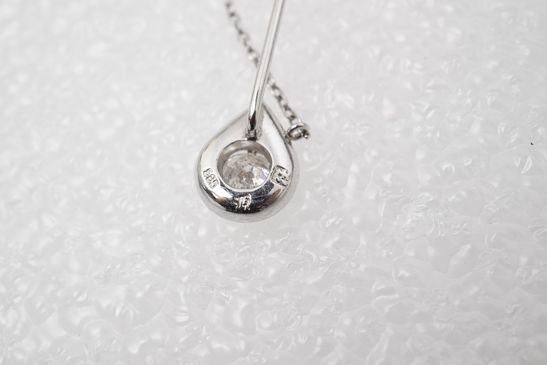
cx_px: 274
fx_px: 684
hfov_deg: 43.6
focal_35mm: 45
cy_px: 182
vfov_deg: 29.9
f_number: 18
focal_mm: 30
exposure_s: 1/125
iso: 400
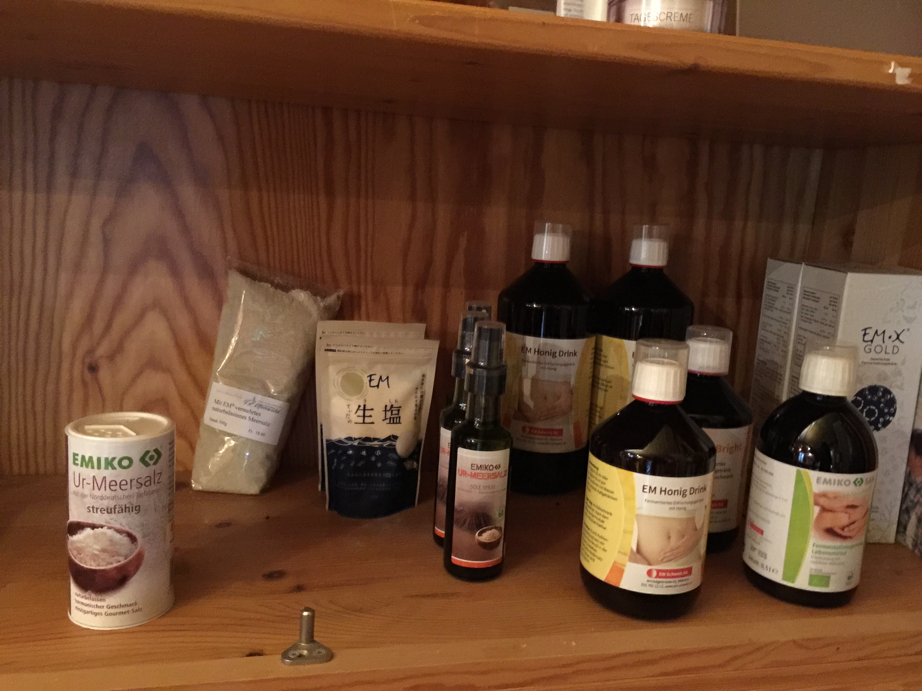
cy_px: 346
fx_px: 772
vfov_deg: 48.2
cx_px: 461
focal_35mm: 29
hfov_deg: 61.7
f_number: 2.2
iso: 250
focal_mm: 4.15
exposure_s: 1/4
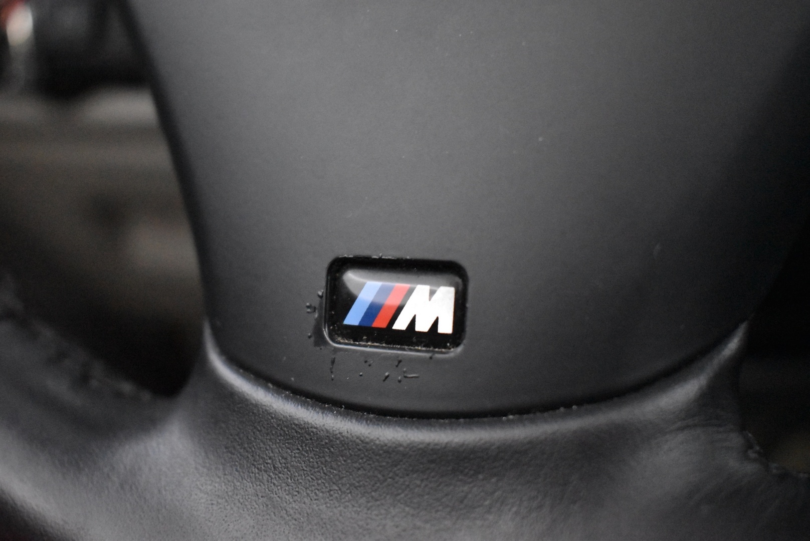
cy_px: 270
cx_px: 405
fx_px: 979
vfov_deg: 30.9
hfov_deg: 44.9
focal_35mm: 44
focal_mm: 29
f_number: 4.2
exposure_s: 1/50
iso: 9000
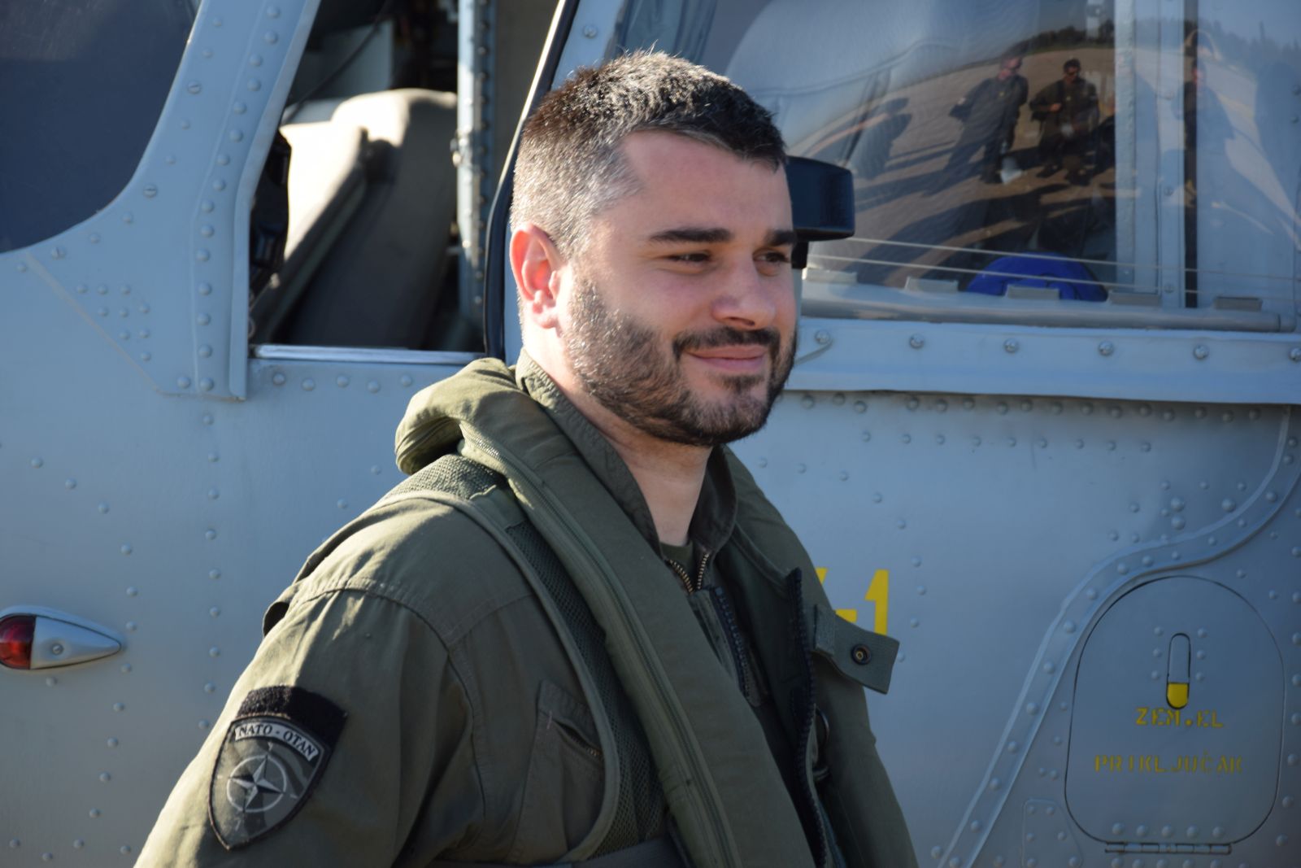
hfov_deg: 15.2
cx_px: 650
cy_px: 434
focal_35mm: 135
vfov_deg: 10.2
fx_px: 4879
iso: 100
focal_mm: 90
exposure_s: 1/125
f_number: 5.6
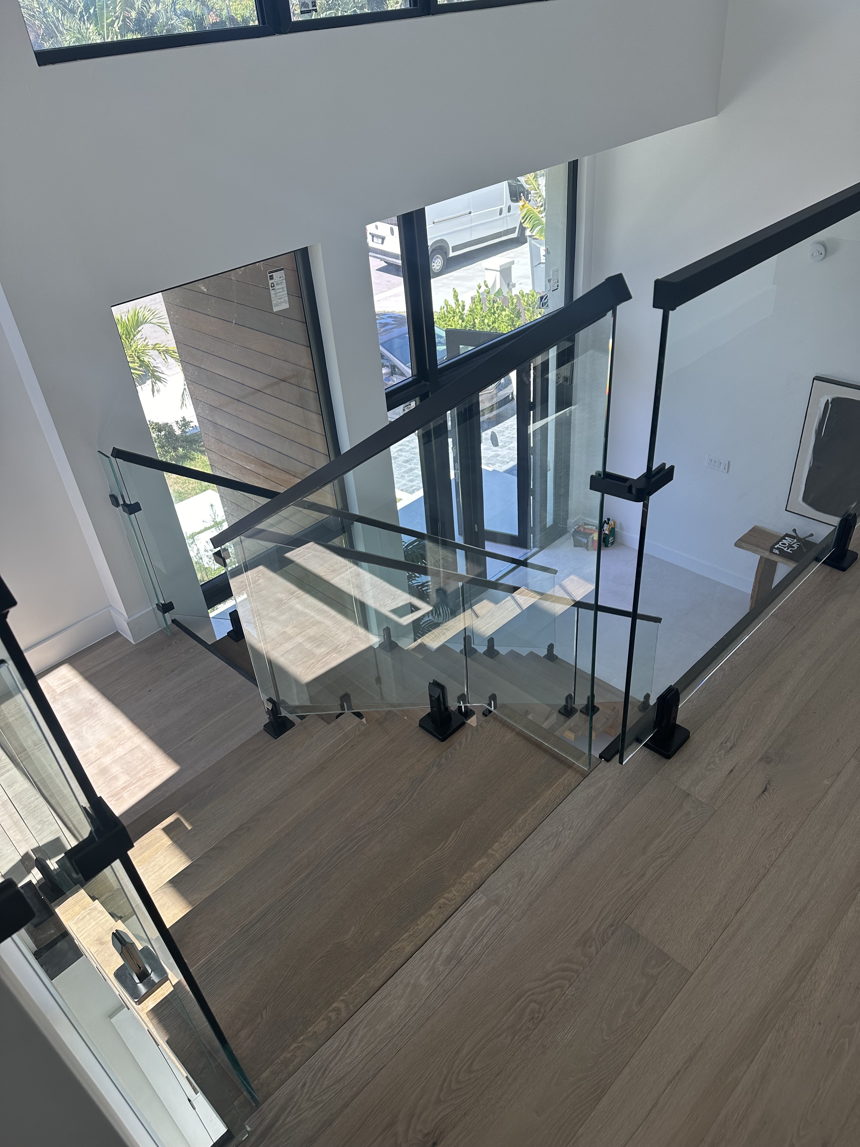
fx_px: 795
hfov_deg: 56.8
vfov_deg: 71.6
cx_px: 430
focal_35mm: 24
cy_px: 574
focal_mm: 6.86
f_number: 1.78
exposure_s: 1/529
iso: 80
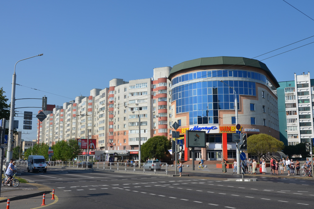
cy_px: 104
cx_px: 157
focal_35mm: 36
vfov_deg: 36.9
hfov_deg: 53.1
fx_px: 314
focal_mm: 24
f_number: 9
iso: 100
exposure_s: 1/320
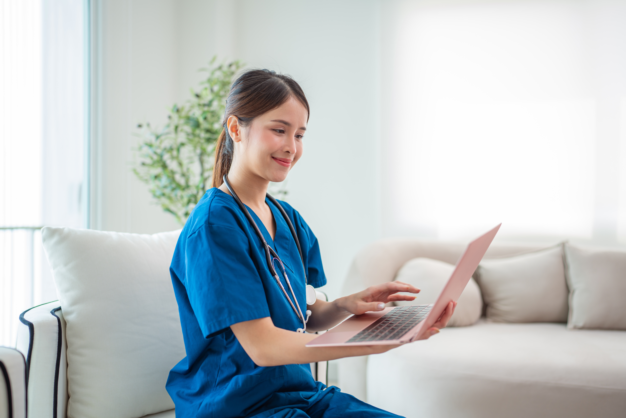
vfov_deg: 37.9
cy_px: 209
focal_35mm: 35
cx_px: 313
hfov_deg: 54.4
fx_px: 609
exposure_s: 1/200
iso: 100
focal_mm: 35
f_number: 1.4
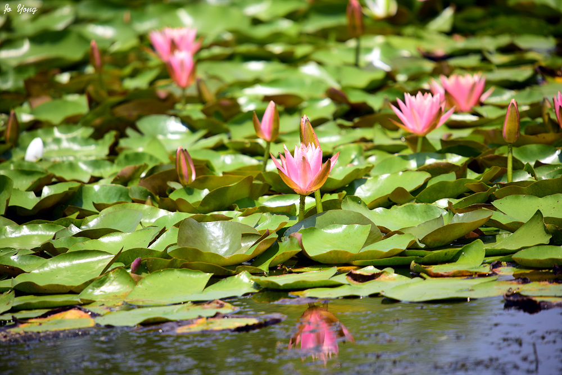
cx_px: 281
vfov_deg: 2.8
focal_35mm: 500
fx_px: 7806
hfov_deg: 4.1
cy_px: 188
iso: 250
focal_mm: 500
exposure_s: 1/500
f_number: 8
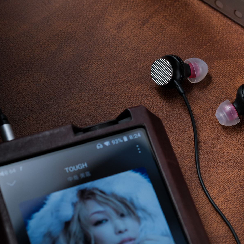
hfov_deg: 15.1
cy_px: 122
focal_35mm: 115
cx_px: 165
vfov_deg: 15.2
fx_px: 917
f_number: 5.6
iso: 320
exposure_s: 1/30
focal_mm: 60
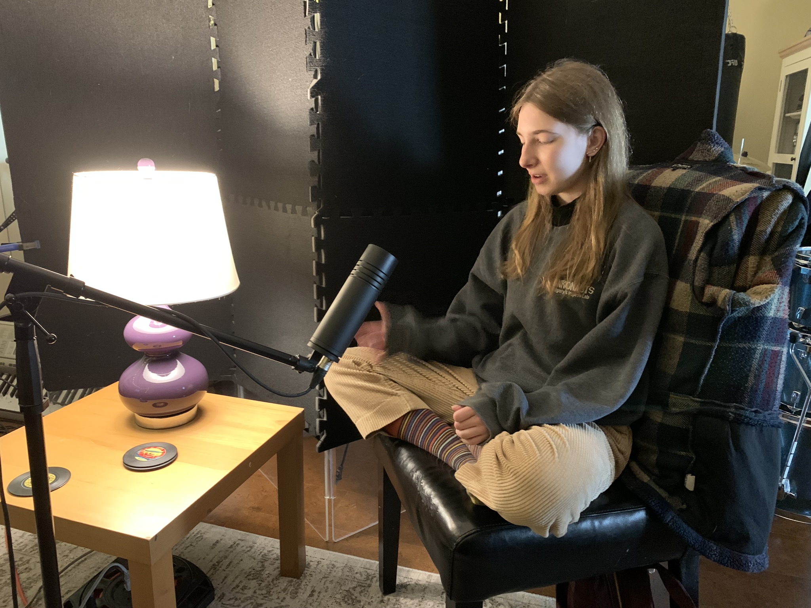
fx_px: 609
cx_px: 406
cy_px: 304
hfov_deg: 67.3
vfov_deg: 53.1
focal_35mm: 26
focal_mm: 4.25
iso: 1600
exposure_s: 1/15
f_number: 1.8
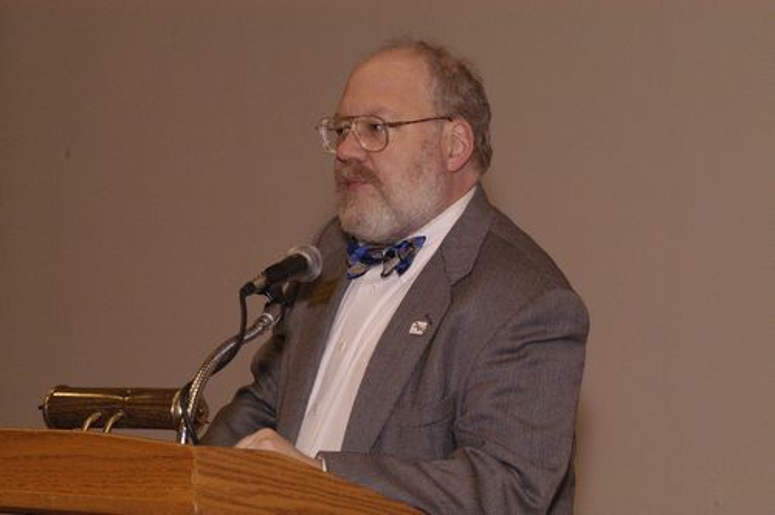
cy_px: 258
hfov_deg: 20.9
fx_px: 2096
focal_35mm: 98
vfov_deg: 14.0
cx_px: 388
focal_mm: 65
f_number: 9
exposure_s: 1/60
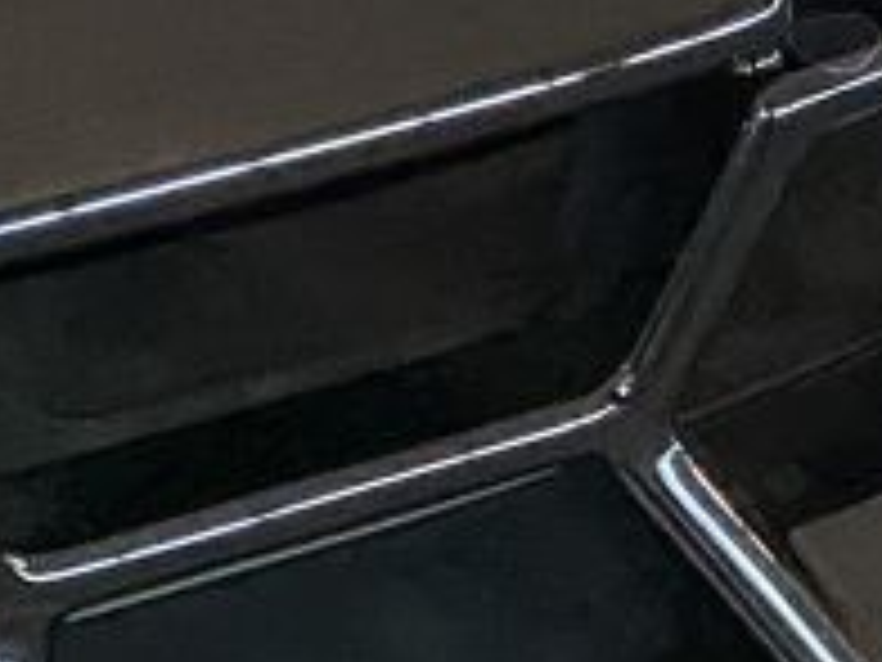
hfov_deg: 11.0
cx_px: 1526
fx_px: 4332
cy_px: -1049
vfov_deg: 7.9
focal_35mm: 170
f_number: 1.8
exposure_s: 1/50
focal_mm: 4.25
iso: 400
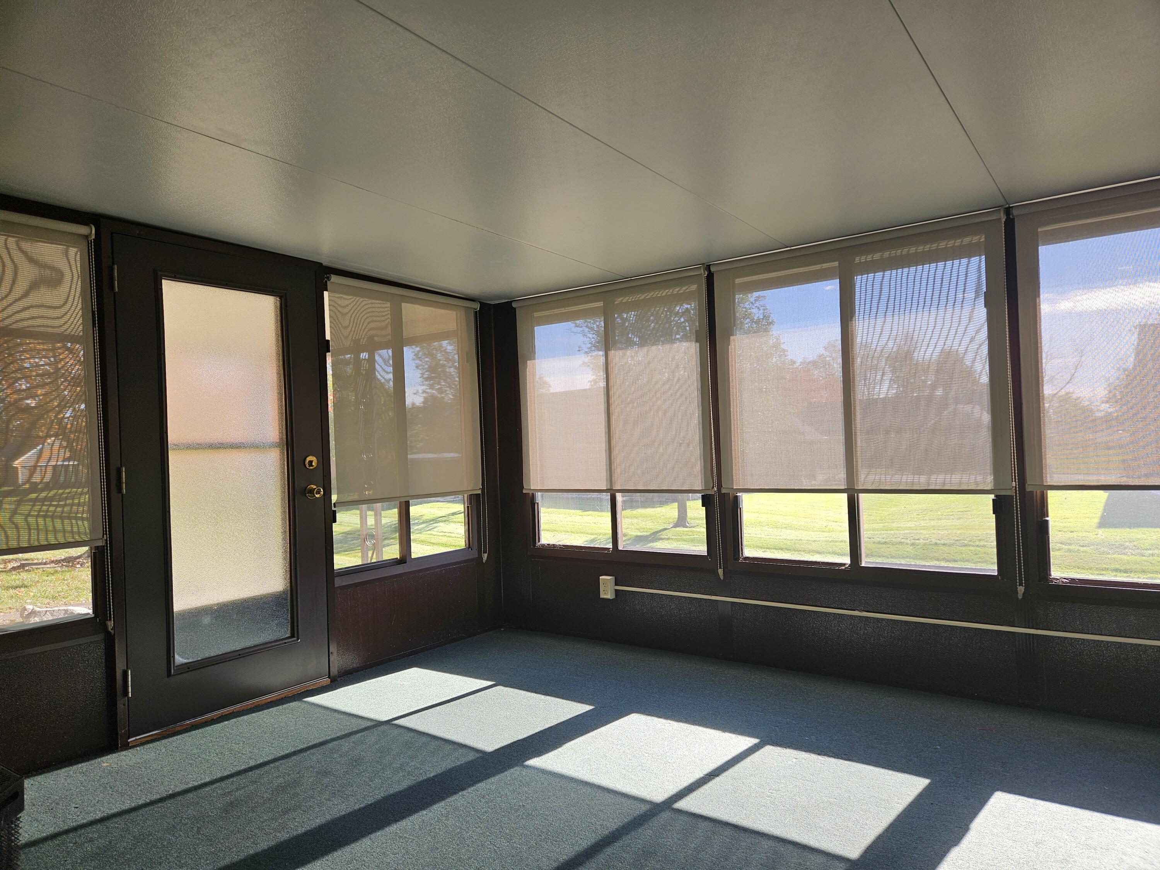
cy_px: 435
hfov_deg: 73.9
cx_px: 580
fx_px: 771
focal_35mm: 23
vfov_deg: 58.9
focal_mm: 5.4
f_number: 1.8
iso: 25
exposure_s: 1/172
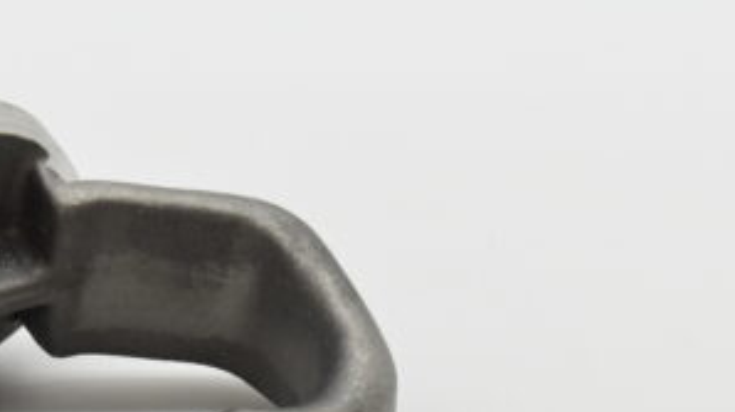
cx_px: 62
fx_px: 2960
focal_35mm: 152
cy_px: 328
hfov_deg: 14.0
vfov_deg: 7.9
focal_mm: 48
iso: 1600
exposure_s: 1/1250
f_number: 8
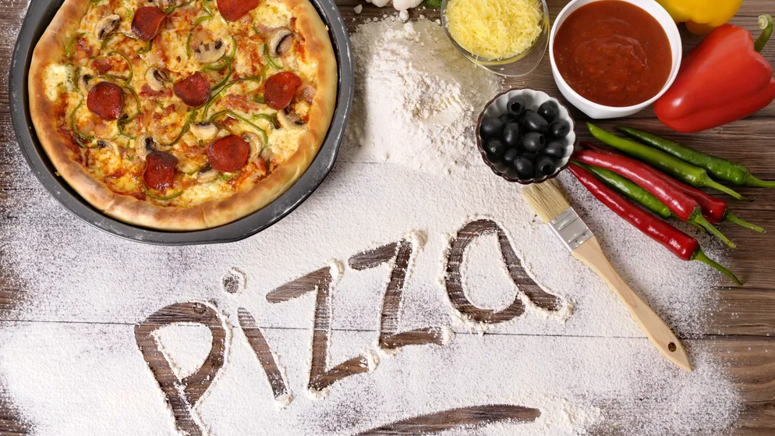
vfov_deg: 20.0
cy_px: 250
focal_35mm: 60
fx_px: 1233
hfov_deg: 34.9
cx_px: 388
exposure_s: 1/125
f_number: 11
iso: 200
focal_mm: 38
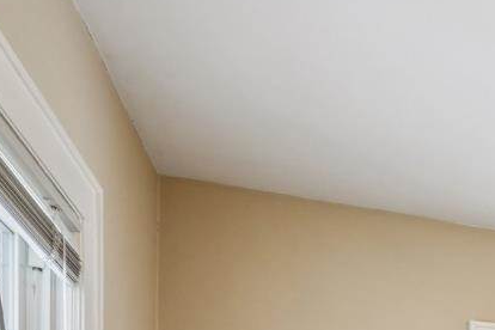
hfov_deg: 26.1
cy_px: 563
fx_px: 797
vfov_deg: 18.9
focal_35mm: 58
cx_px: 728
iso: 250
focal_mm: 16
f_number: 9
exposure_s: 1/30
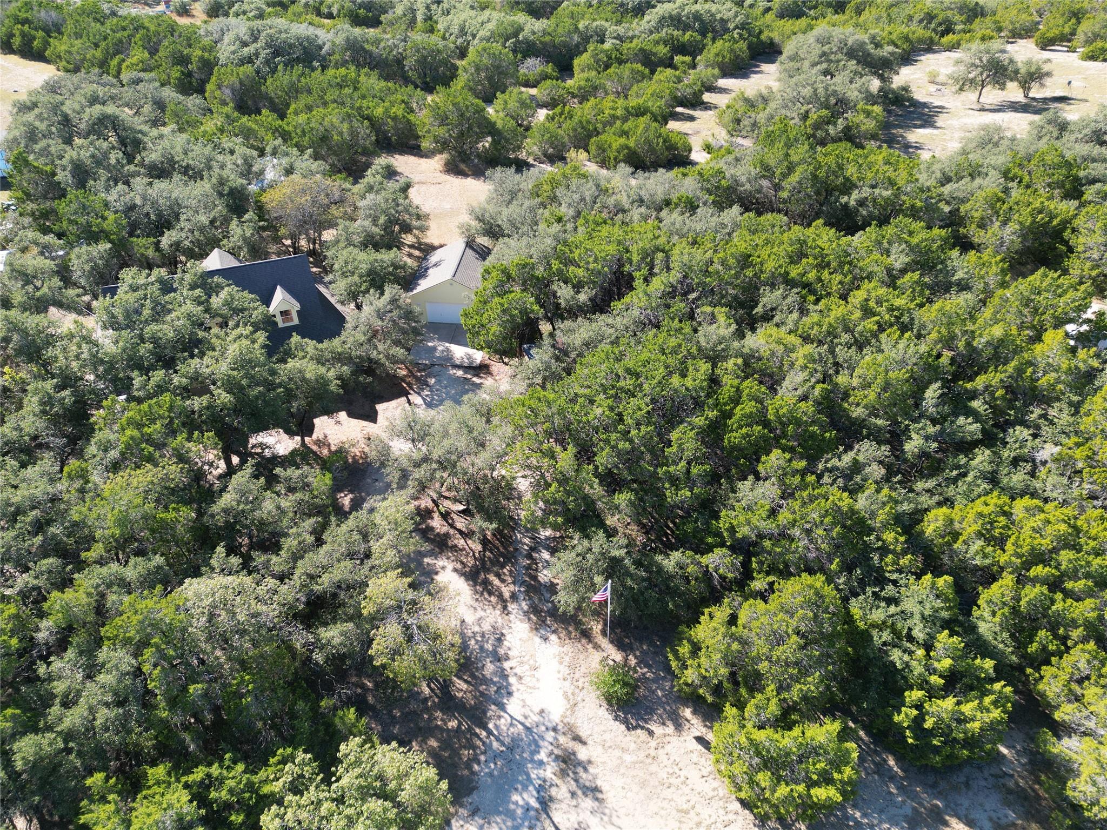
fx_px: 768
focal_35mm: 24
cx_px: 554
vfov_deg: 56.8
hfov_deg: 71.6
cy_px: 415
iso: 140
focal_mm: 6.72
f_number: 1.7
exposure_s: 1/800
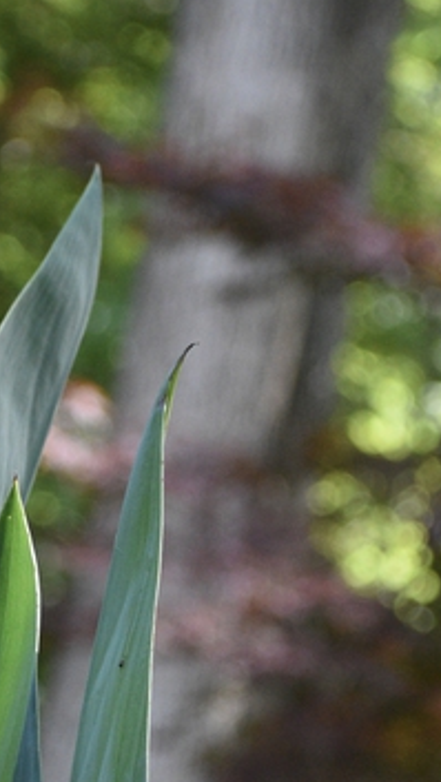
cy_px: 1001
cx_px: -90
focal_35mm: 319
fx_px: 6620
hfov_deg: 3.8
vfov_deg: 6.7
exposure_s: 1/800
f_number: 5
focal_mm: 70
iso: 1400
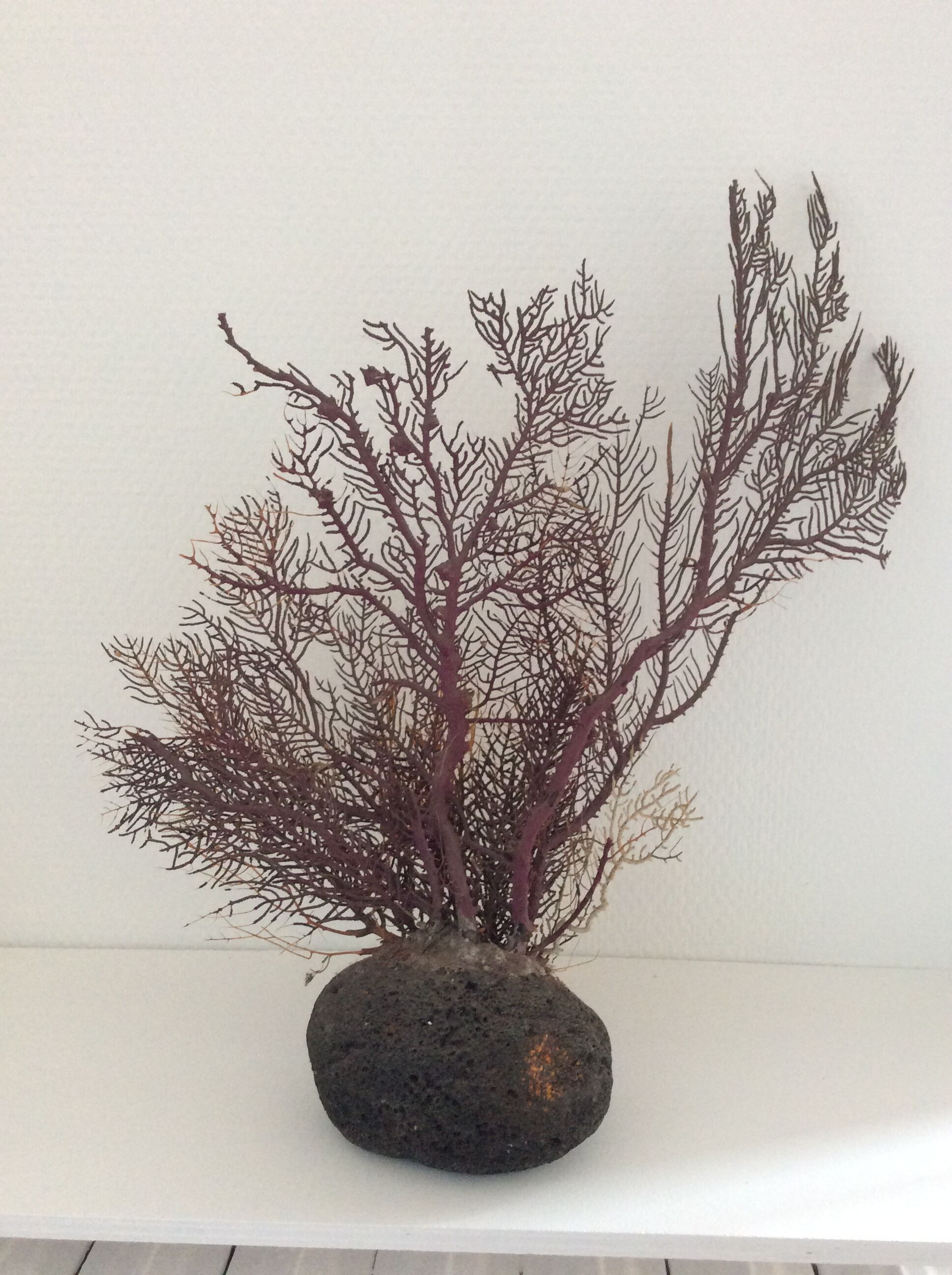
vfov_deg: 56.9
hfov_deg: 44.1
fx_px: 1177
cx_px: 476
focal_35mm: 32
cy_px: 638
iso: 125
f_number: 2.4
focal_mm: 3.3
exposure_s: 1/25
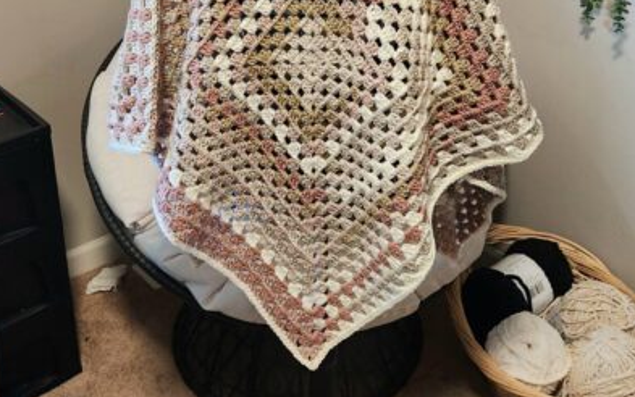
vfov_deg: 34.8
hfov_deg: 58.1
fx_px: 571
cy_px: 0
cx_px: 313
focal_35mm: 33
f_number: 1.8
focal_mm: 5.4
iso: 400
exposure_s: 1/120
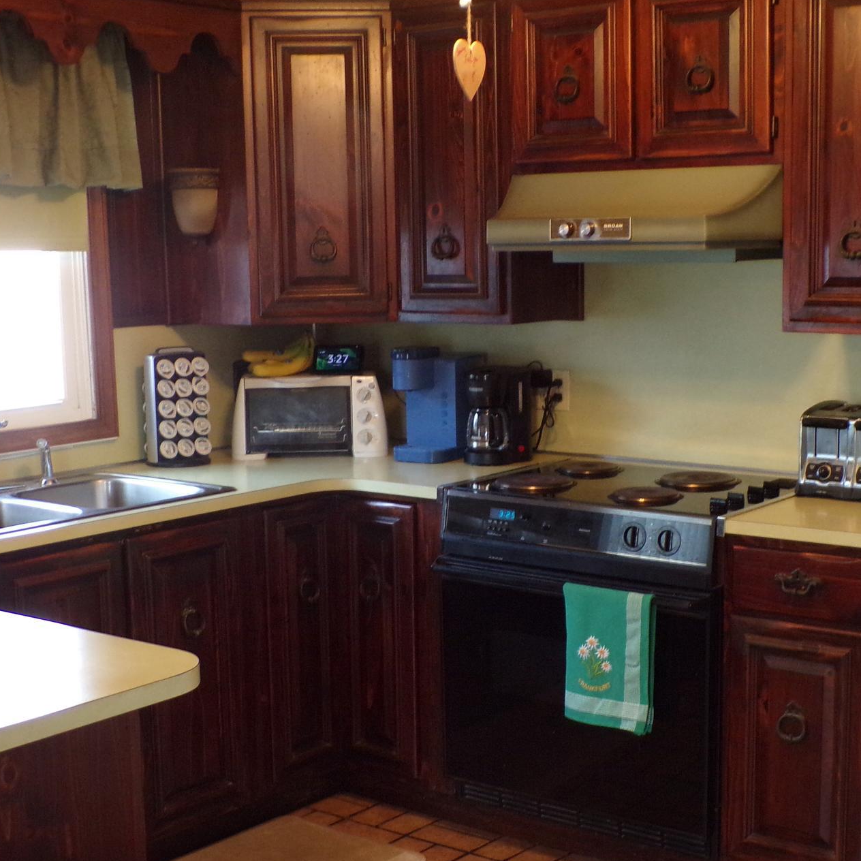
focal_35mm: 53
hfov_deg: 32.1
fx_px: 1491
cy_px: 498
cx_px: 503
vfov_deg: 32.1
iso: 200
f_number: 3.3
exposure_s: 1/25
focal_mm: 6.6
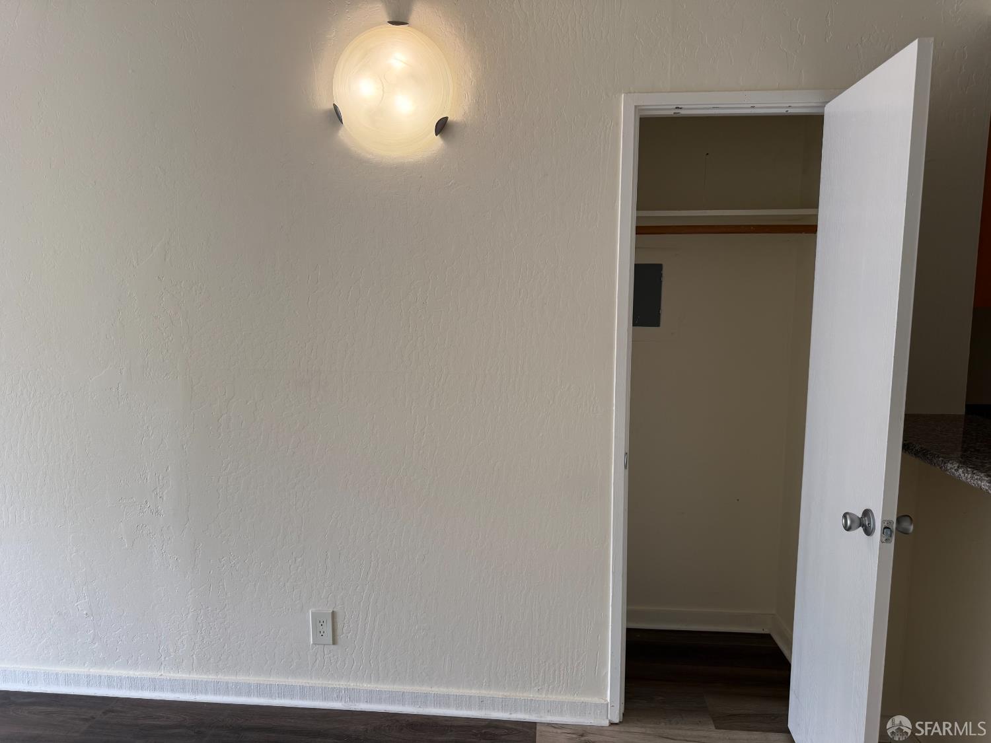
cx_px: 496
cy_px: 372
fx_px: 687
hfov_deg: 71.6
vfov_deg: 56.8
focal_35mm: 24
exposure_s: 1/256
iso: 100
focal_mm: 6.76
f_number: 1.78
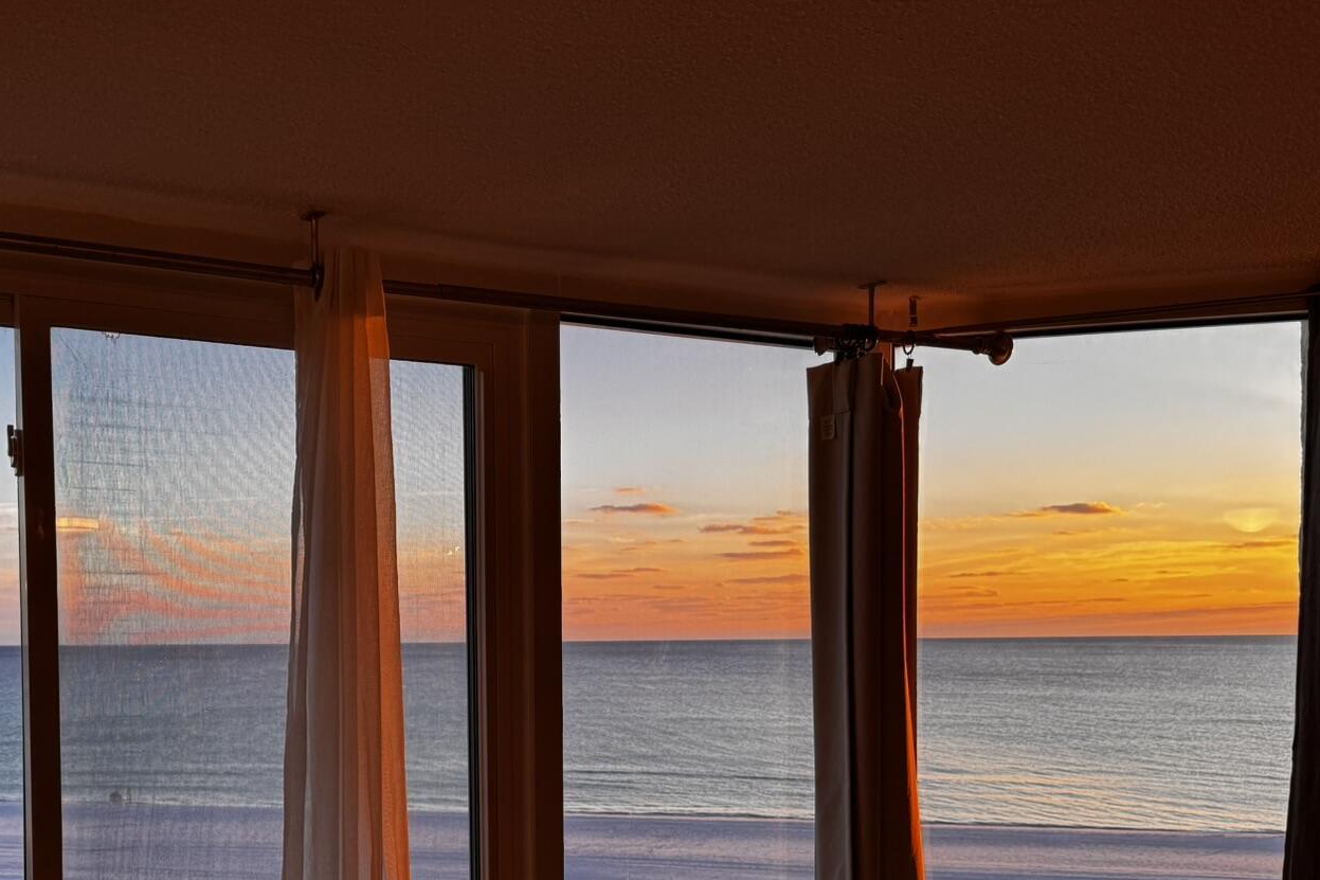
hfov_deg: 47.1
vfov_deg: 31.9
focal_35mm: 41
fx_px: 1503
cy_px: 686
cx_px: 510
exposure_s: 1/237
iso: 64
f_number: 1.78
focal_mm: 6.76
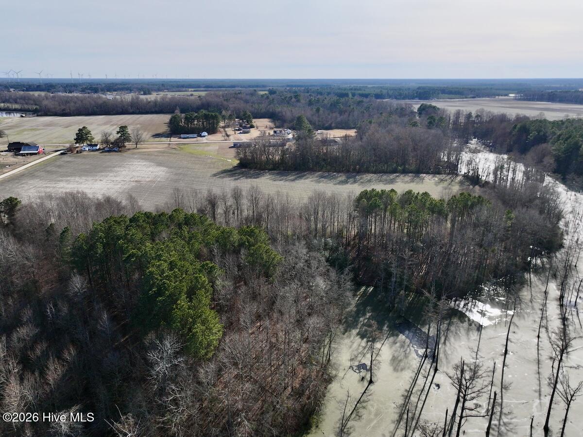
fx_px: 404
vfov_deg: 56.8
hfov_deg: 71.6
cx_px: 292
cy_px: 218
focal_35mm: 24
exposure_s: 1/320
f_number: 2.8
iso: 280
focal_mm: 12.29
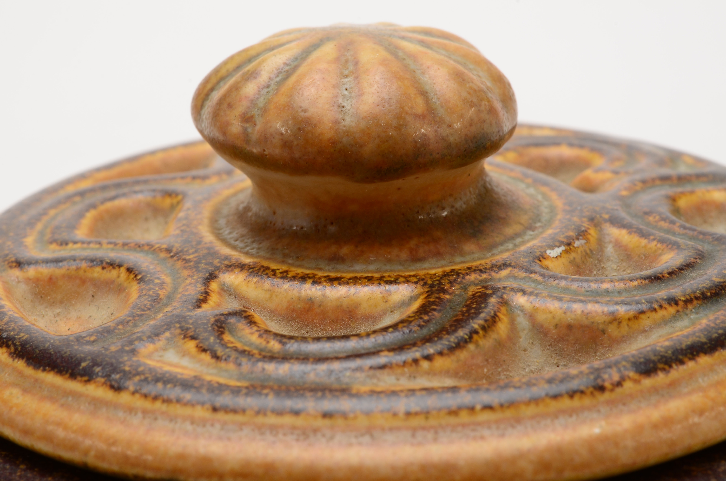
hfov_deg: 22.7
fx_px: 1811
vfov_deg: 15.1
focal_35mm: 90
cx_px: 363
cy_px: 240
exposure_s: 1/160
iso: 100
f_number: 20
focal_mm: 60
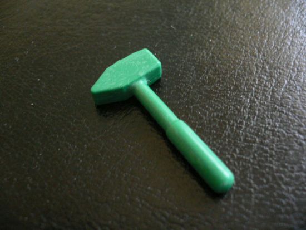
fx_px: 310
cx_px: 153
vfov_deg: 40.7
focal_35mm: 35
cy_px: 115
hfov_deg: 52.6
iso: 200
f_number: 2.8
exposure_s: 1/8
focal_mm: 5.8
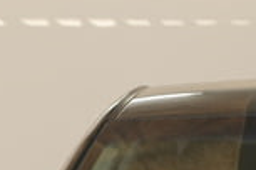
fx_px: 1927
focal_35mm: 271
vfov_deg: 4.9
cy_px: 448
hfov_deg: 7.5
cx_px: 315
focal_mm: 46
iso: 100
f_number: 5.6
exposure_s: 1/60
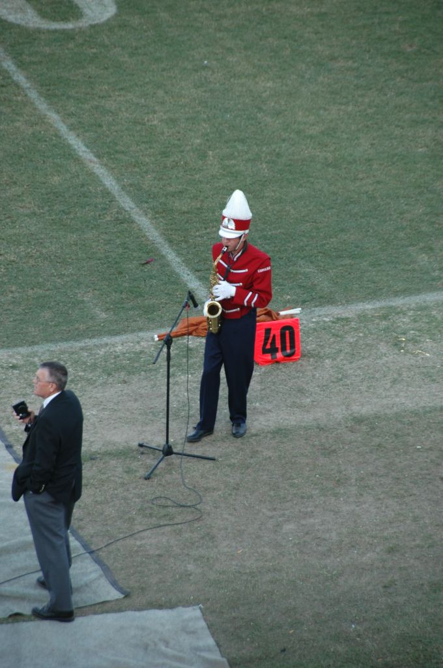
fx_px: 5552
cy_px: 334
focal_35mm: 300
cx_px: 222
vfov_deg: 6.9
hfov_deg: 4.6
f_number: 5.6
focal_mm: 200
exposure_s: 1/125
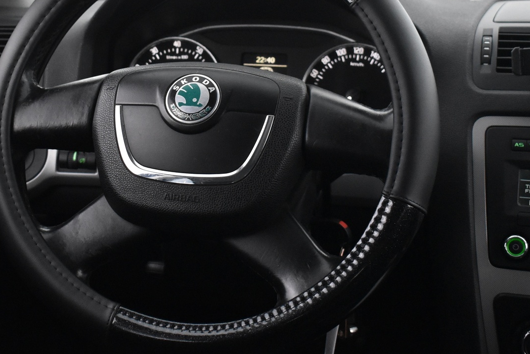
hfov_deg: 29.5
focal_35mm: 68
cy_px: 121
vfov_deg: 20.0
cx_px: 192
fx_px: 1001
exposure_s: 1/30
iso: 3200
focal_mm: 30
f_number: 4.2
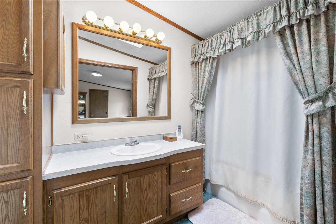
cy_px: 112
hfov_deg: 96.7
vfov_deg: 73.7
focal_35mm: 16
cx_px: 168
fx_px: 149
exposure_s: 1/3
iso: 250
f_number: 9
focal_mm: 16
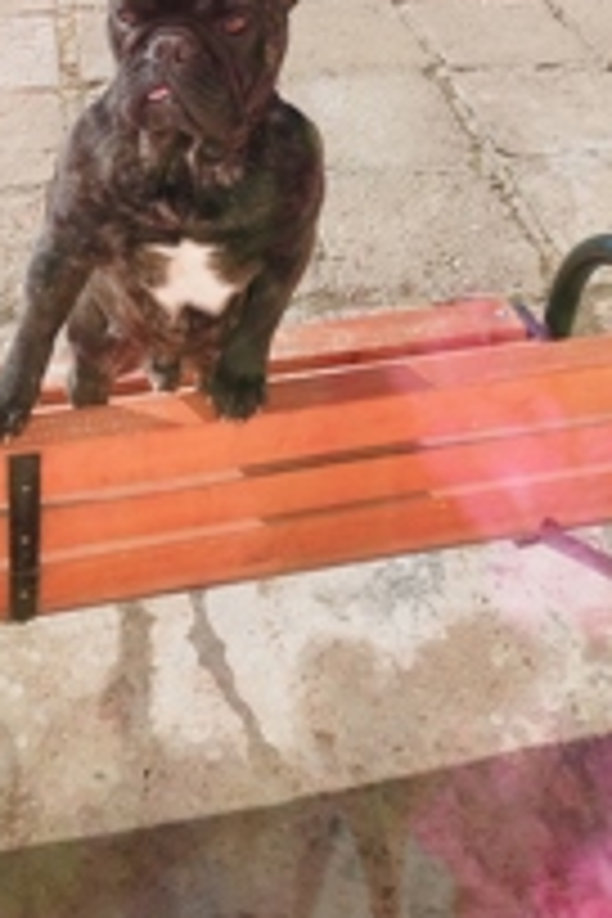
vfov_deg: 35.5
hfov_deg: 25.3
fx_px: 1351
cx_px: 184
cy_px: 104
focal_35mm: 53
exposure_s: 1/708
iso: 100
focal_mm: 6.24
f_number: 1.9
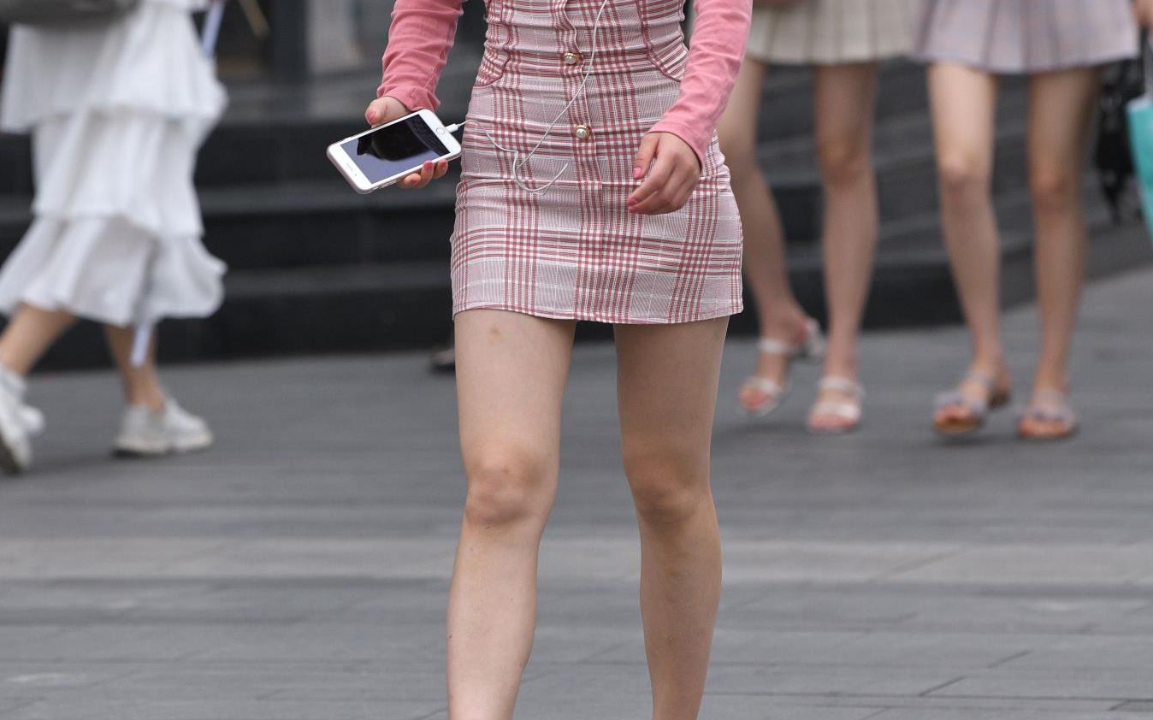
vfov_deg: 3.2
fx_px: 12944
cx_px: 586
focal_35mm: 412
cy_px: 168
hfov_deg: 5.1
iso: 800
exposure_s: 1/640
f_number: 4
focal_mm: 200
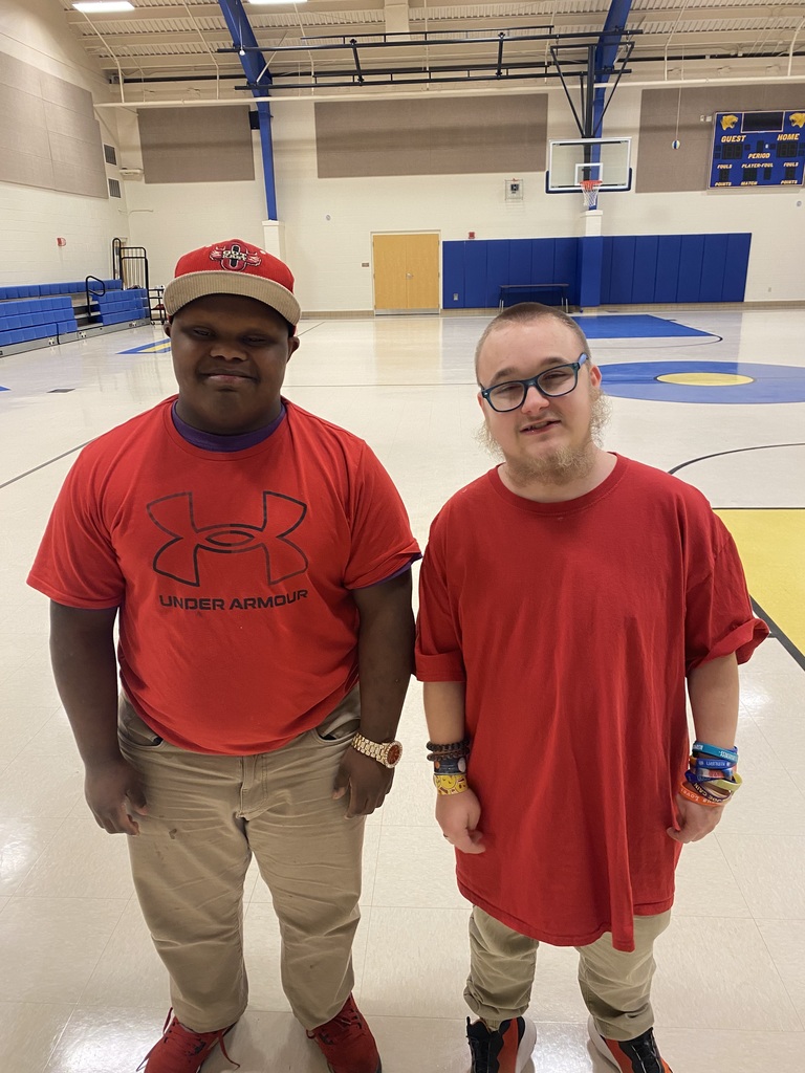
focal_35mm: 26
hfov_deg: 53.1
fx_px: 806
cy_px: 536
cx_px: 402
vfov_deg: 67.3
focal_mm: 4.25
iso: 160
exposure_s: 1/60
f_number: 1.8
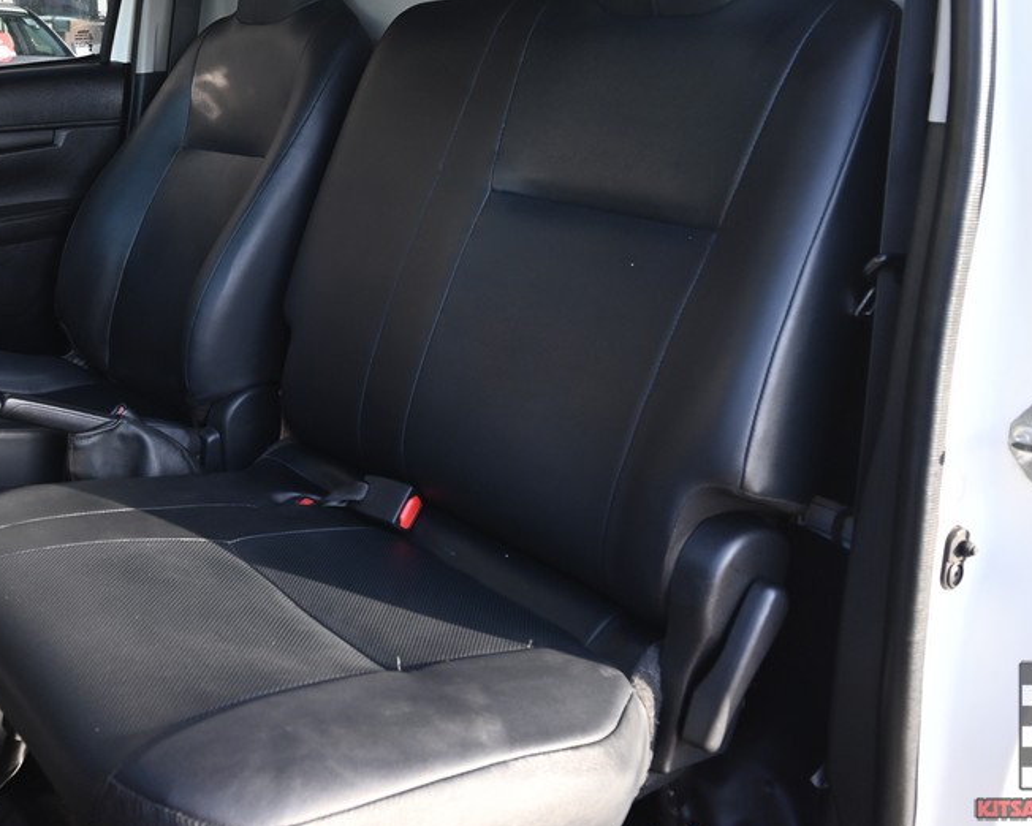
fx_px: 1161
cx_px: 315
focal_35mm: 38
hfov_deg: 46.9
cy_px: 252
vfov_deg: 38.6
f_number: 6.7
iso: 560
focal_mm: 24
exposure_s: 1/180
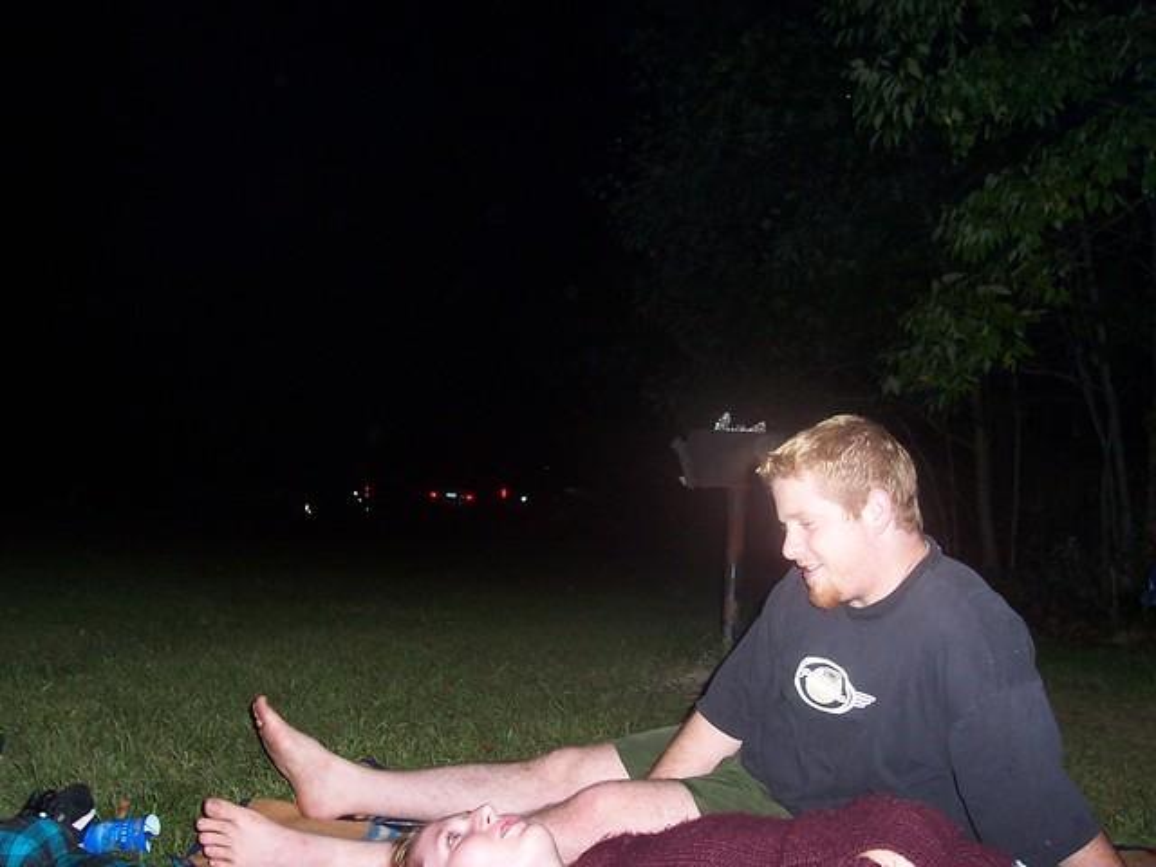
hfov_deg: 50.1
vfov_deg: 38.7
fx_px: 1236
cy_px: 434
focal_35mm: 37
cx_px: 578
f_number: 2.8
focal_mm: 5.6
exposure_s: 1/60
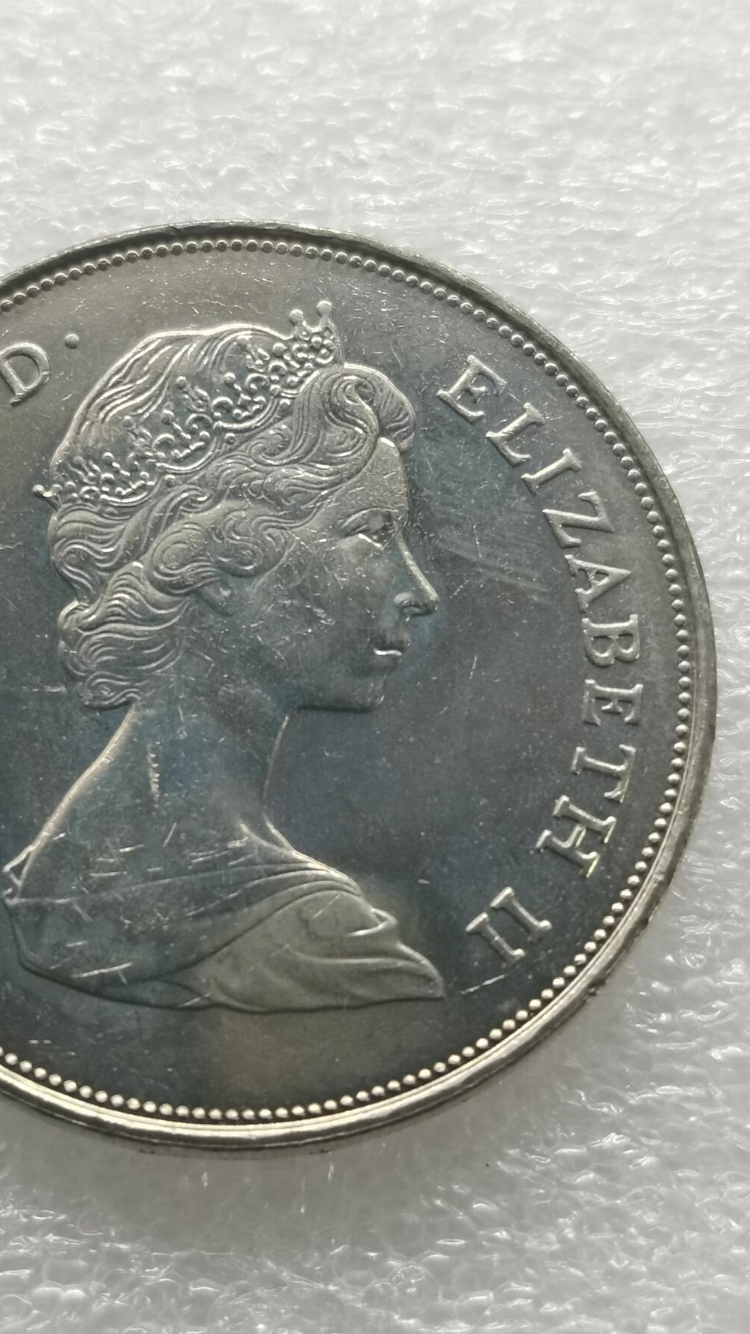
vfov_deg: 28.2
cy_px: 660
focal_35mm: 75
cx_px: 247
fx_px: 2652
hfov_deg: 16.1
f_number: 1.6
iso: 80
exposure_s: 1/100
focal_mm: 5.56
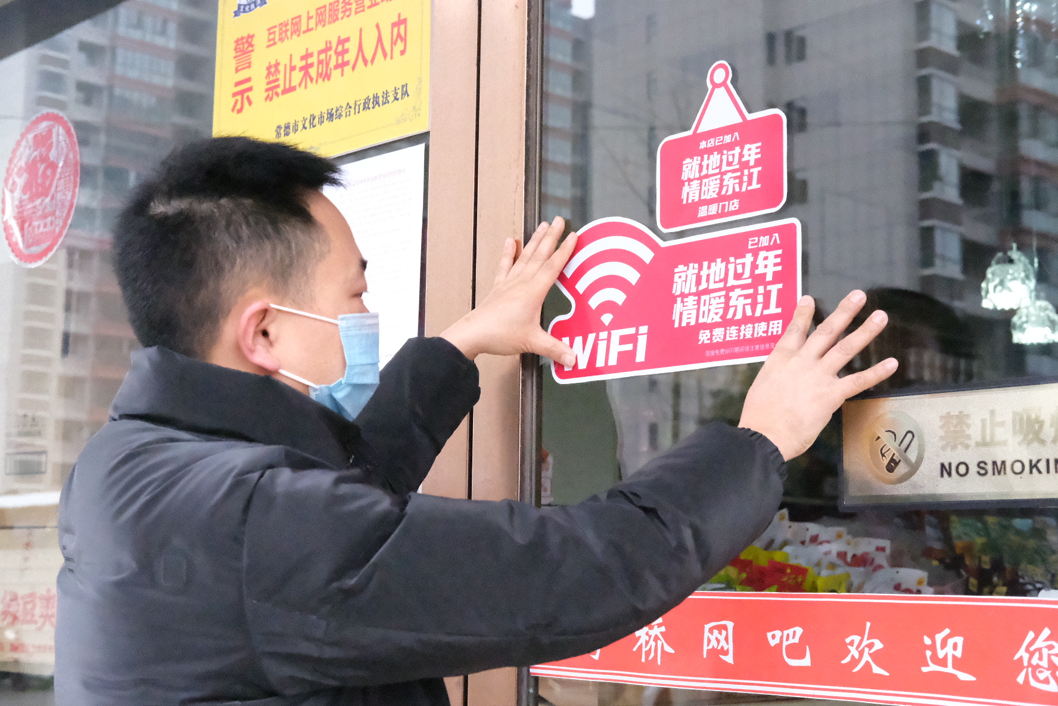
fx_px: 1557
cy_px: 353
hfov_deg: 37.5
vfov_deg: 25.5
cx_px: 529
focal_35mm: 53
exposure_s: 1/4000
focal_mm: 35
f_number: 5.6
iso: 51200
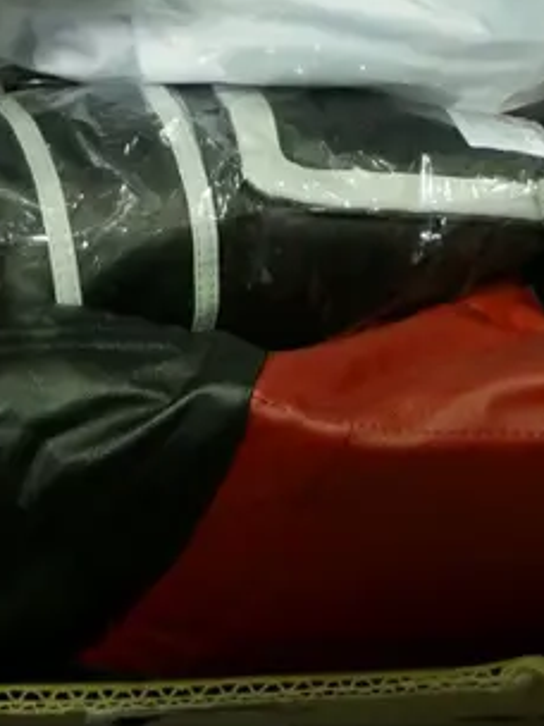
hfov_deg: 10.0
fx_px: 3101
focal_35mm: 148
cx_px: 169
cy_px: -423
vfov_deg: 12.6
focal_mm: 22
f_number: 4.2
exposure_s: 1/60
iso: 2500
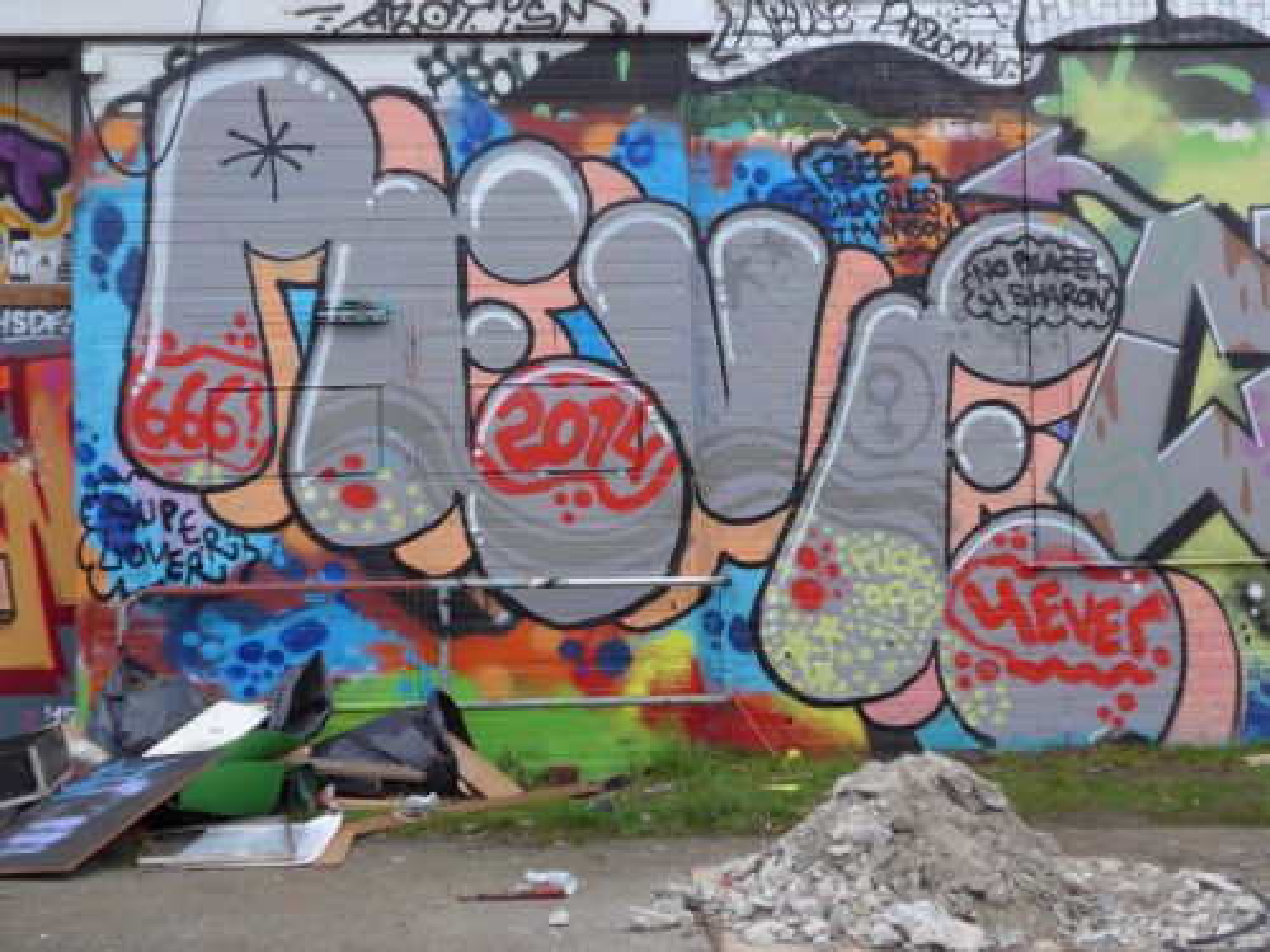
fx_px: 2275
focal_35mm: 62
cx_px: 635
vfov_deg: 23.7
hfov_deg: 31.2
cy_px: 476
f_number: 3.7
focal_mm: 12.7
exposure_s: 1/80
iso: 400
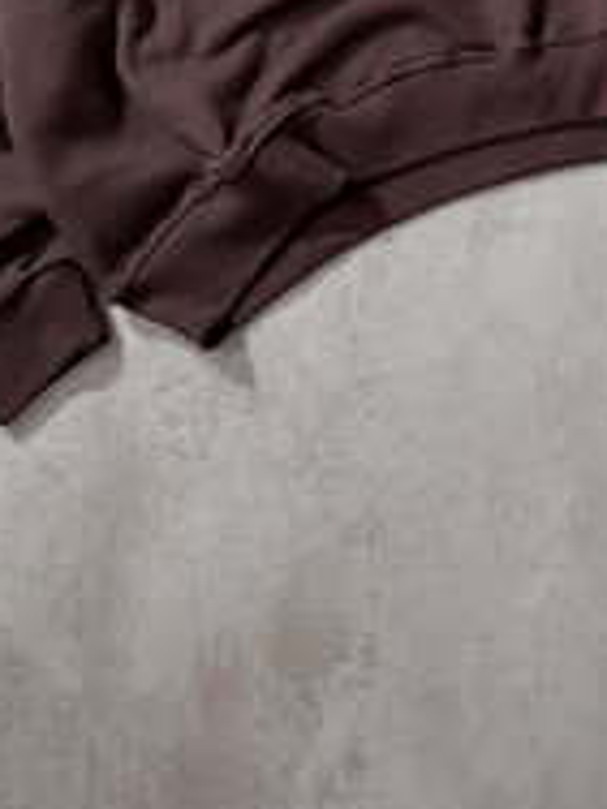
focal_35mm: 68
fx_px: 1590
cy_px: -114
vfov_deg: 26.0
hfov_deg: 21.6
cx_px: 357
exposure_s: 1/100
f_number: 1.78
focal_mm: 6.76
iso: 50
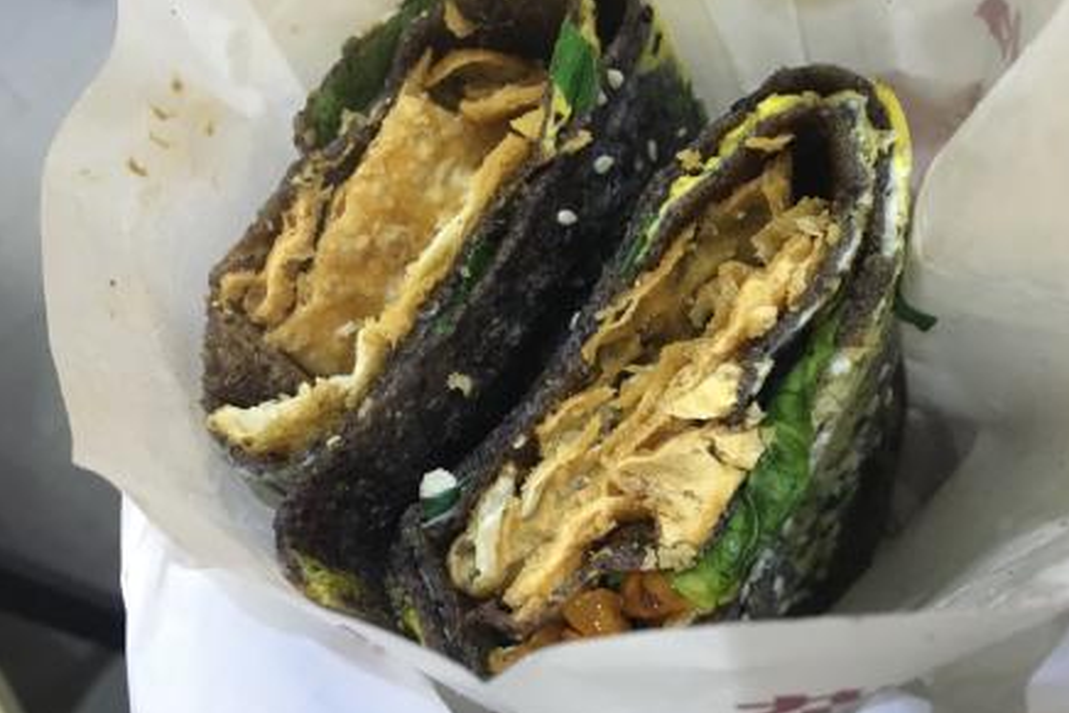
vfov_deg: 42.4
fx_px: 921
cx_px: 542
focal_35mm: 31
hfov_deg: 60.3
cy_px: 353
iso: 400
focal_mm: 4.15
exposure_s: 1/17
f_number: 2.2
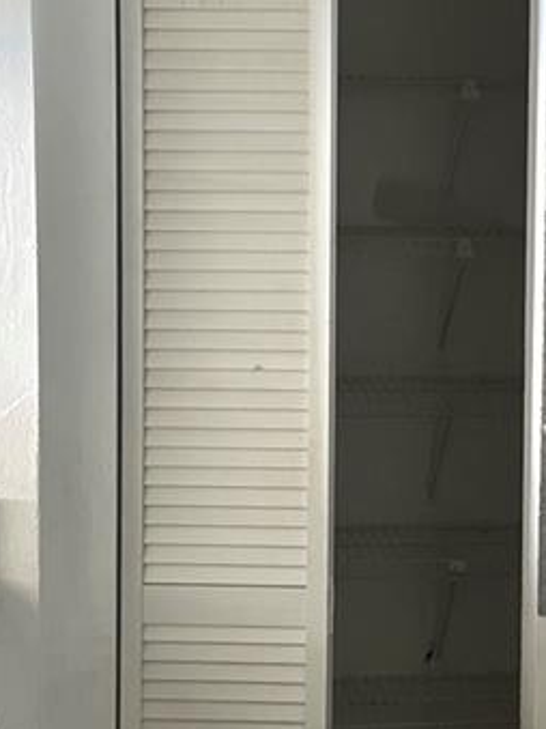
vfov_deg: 23.0
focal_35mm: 85
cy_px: 275
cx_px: 441
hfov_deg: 17.2
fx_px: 1789
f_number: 1.78
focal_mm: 6.76
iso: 640
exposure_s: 1/60
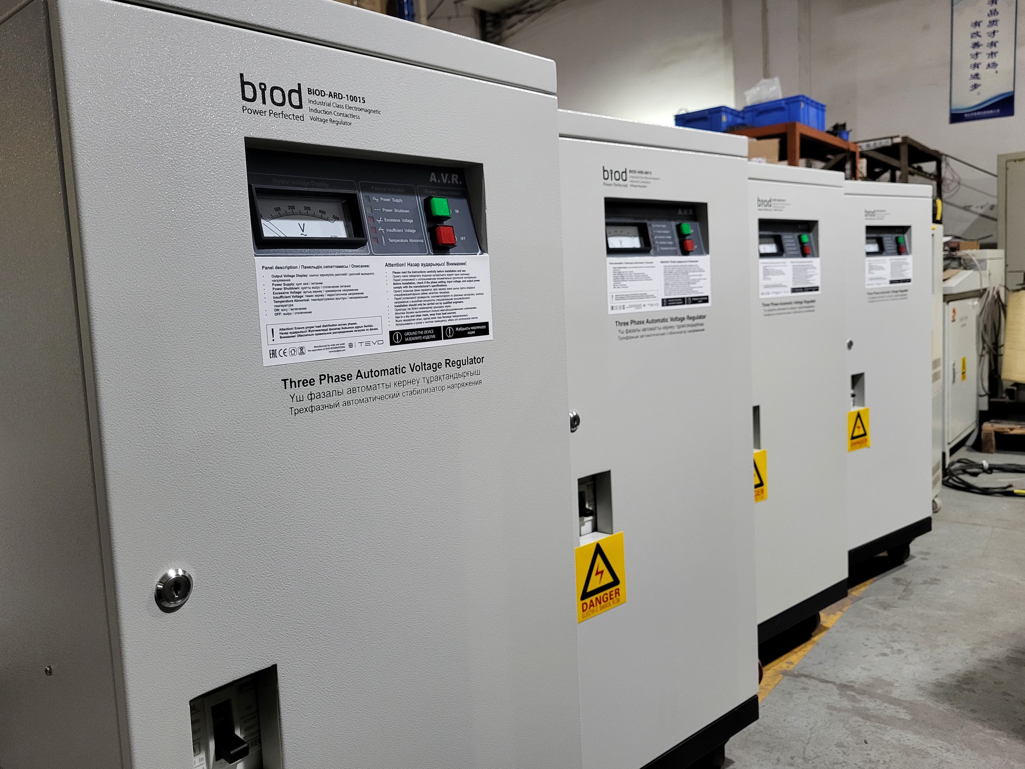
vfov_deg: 51.3
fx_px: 799
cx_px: 509
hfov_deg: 65.3
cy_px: 375
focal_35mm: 27
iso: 500
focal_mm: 5.4
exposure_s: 1/50
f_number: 1.8
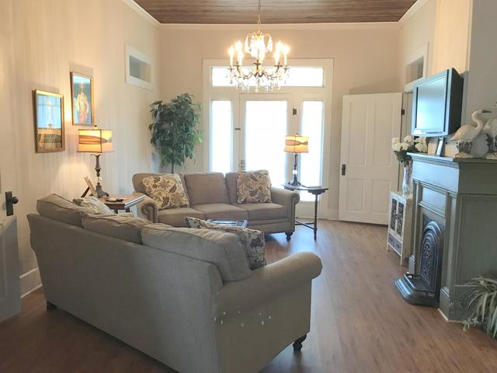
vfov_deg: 49.7
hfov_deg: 63.4
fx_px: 402
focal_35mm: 28
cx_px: 248
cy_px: 186
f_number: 1.8
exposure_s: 1/15
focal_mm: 3.99
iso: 40
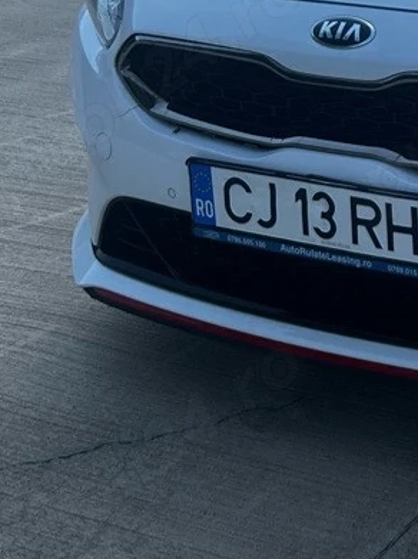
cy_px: 145
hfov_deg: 15.4
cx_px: 611
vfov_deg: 21.8
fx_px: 1435
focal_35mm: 89
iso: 50
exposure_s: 1/1751
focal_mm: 5.7
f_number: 1.5
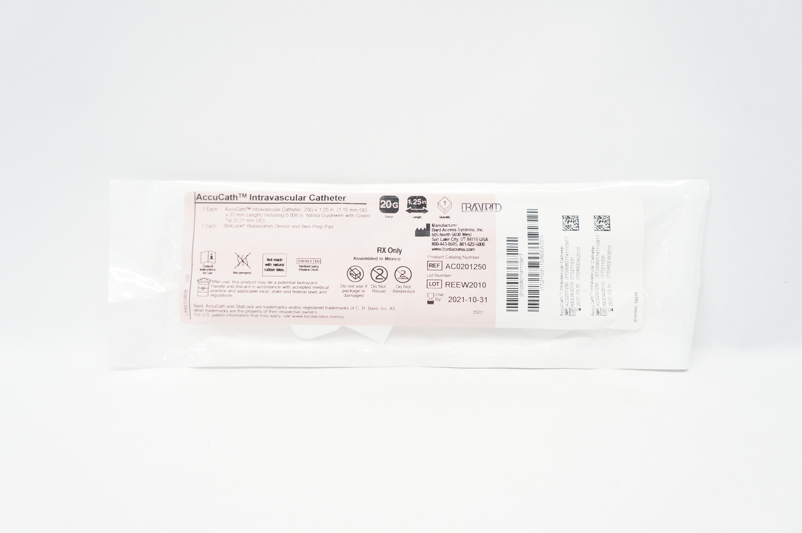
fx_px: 734
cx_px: 401
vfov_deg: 39.9
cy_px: 266
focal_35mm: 33
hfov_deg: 57.3
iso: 400
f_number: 4.5
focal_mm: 22
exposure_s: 1/60
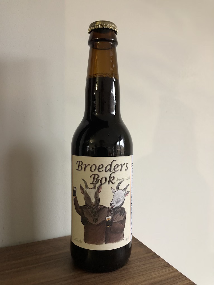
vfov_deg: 63.4
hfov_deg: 49.7
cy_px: 142
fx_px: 231
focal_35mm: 28
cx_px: 107
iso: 100
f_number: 1.8
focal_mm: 3.99
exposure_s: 1/13
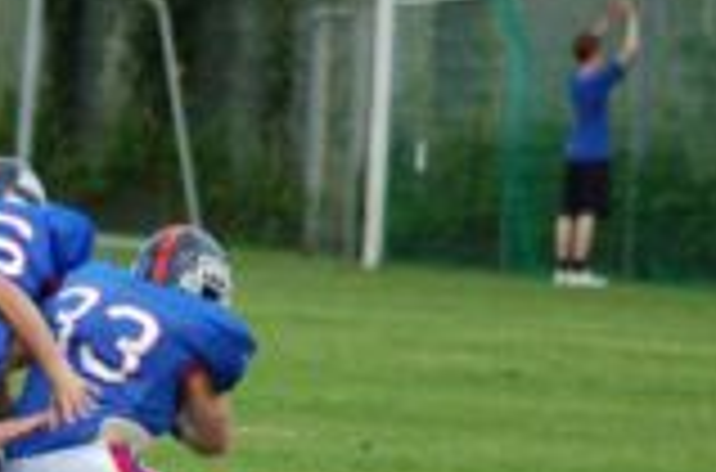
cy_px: 638
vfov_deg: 1.9
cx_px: -29
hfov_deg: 2.8
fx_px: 14416
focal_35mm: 727
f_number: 4.8
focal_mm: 170
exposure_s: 1/1000
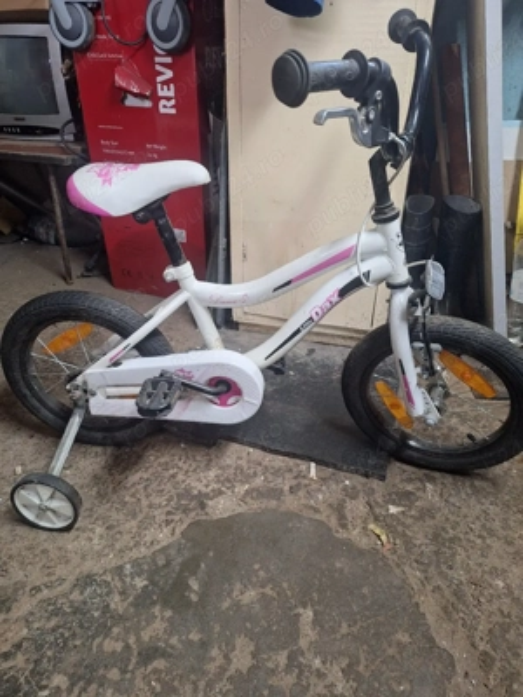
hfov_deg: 58.9
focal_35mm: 23
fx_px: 463
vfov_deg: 73.9
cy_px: 348
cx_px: 262
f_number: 1.8
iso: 320
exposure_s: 1/33
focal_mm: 5.54
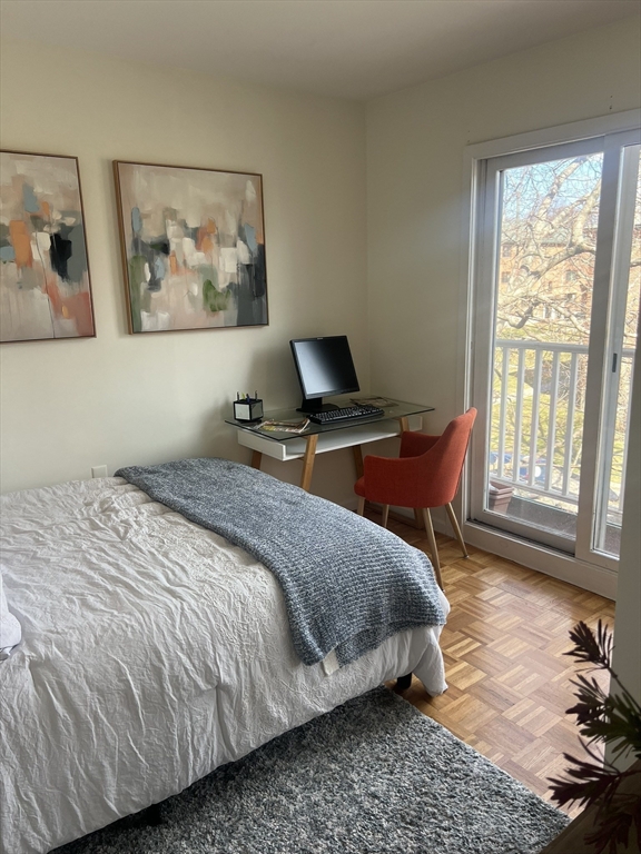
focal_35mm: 26
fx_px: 642
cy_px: 427
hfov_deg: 53.1
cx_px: 320
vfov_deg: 67.3
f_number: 1.5
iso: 64
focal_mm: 5.7
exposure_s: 1/166
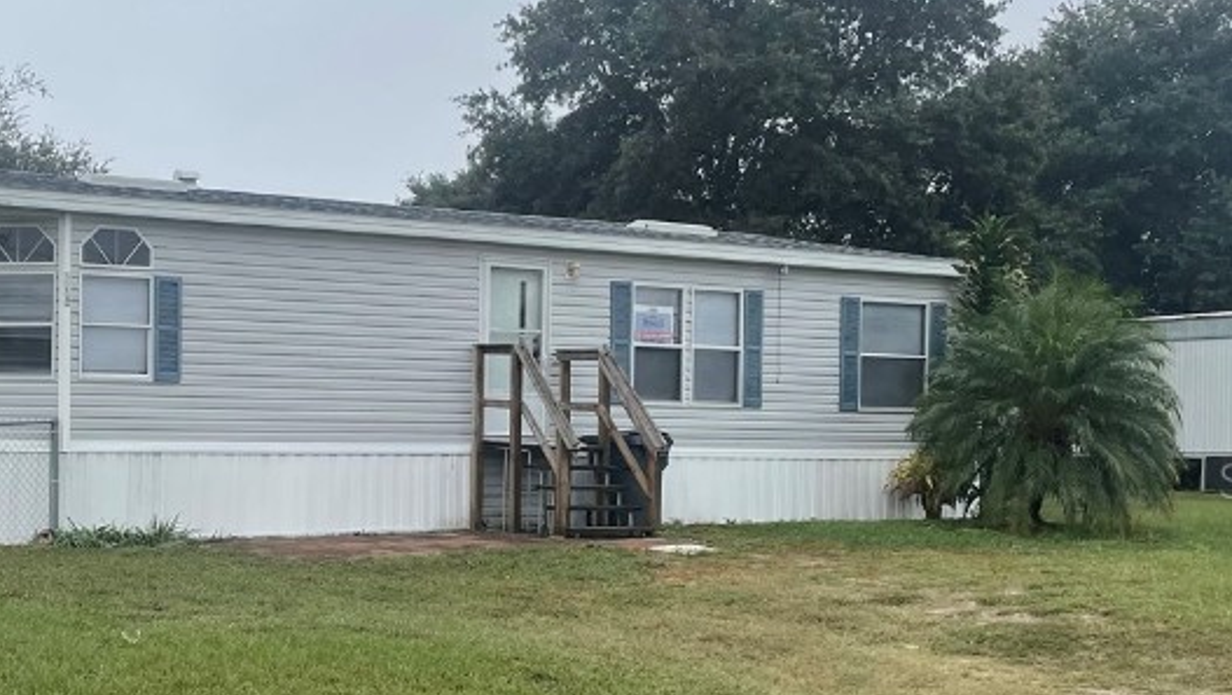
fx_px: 1798
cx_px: 243
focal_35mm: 55
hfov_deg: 36.5
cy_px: 480
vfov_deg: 21.8
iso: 32
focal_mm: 4.2
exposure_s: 1/1770
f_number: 1.6
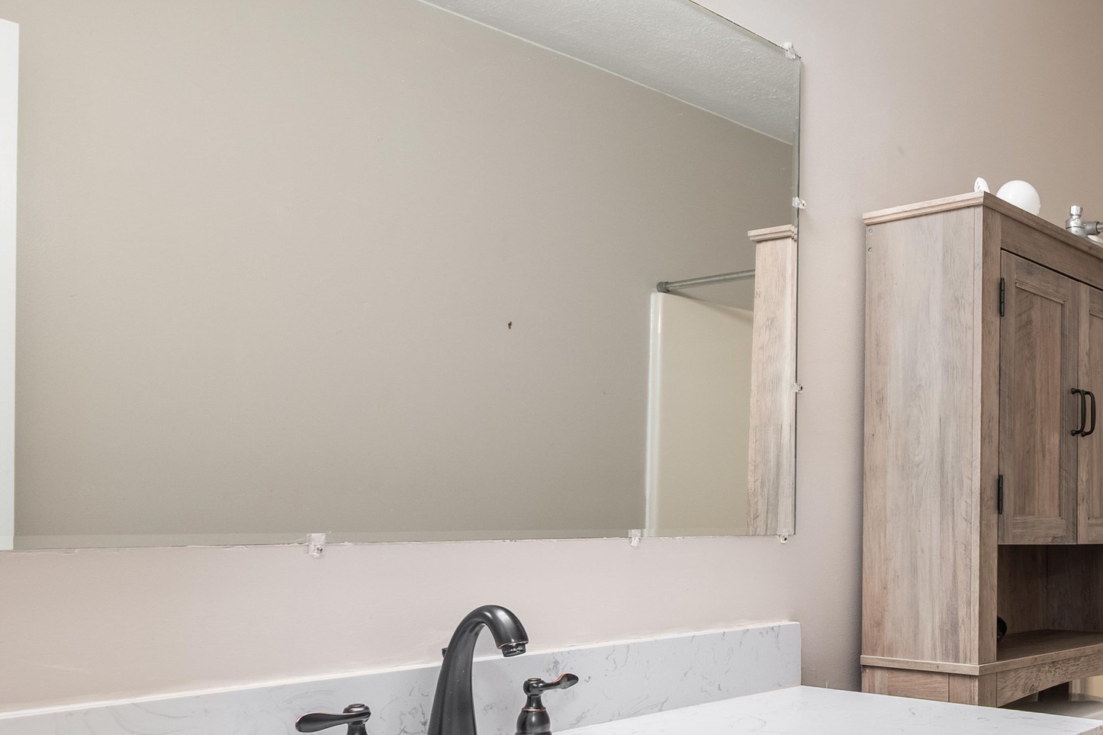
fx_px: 1042
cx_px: 1008
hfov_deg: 49.3
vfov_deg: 38.1
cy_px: 529
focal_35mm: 34
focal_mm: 16
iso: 1250
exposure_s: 1/8
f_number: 5.6
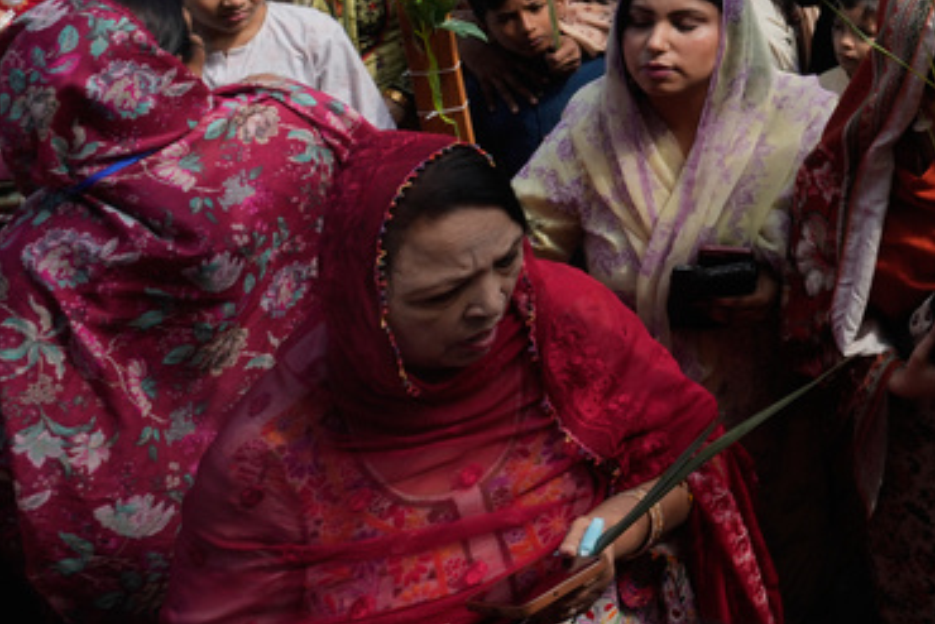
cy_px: -162
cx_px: 1152
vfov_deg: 25.2
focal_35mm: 47
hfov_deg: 33.2
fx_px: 1221
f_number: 11
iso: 400
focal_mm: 17
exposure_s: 1/250
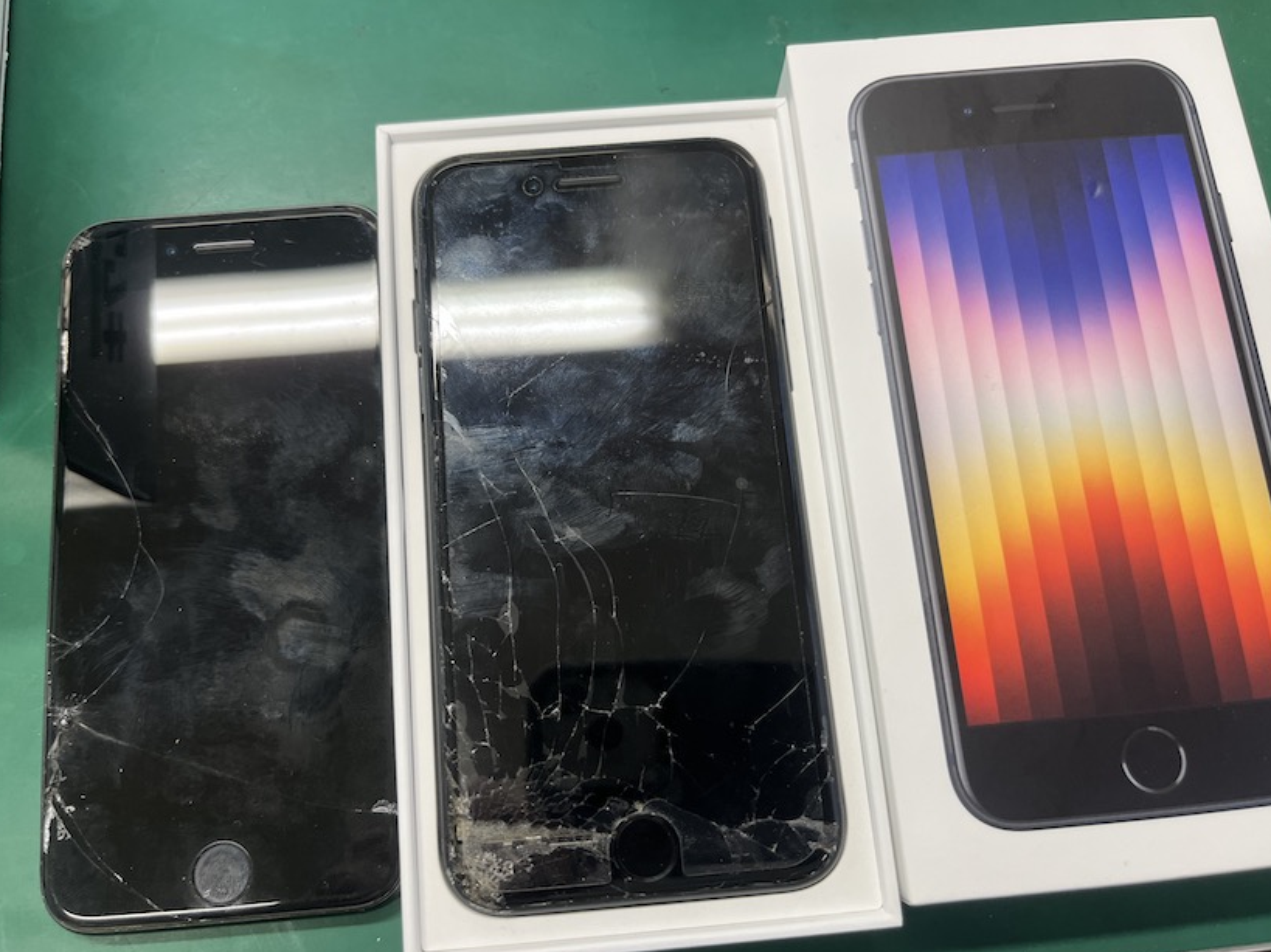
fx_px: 991
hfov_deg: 65.3
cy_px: 488
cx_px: 625
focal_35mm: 27
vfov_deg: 51.3
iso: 100
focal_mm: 5.1
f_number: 1.6
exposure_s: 1/100
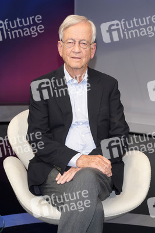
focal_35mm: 58
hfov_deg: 23.3
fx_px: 375
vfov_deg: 34.5
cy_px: 116
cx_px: 78
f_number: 5.6
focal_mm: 58
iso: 2000
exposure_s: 1/160
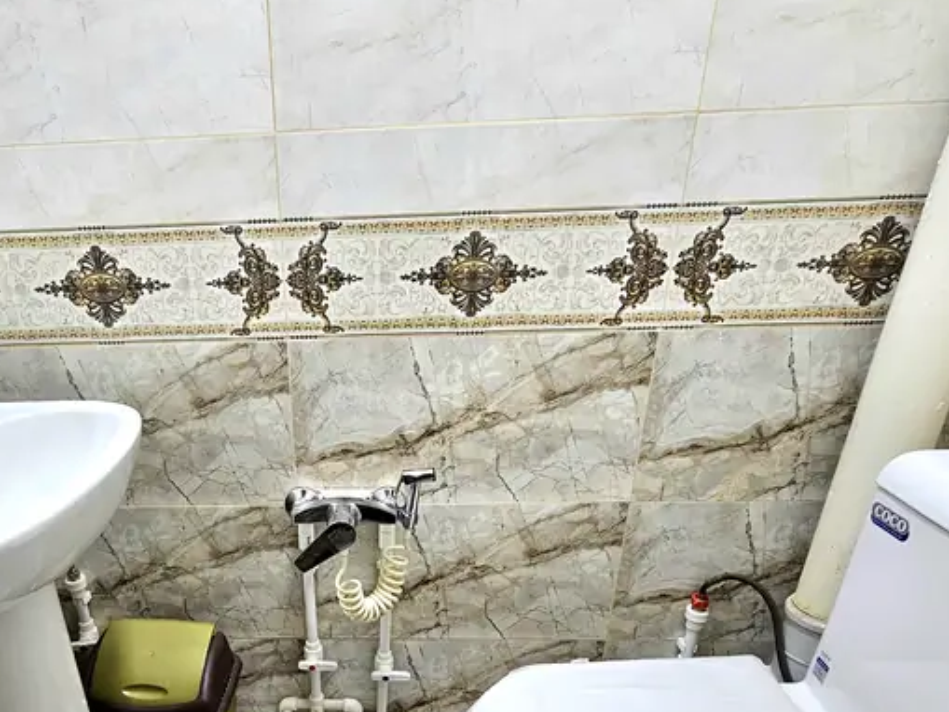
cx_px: 324
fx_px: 631
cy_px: 519
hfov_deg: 71.9
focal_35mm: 23
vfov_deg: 56.5
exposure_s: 1/60.2
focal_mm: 2.2
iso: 100
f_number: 2.2
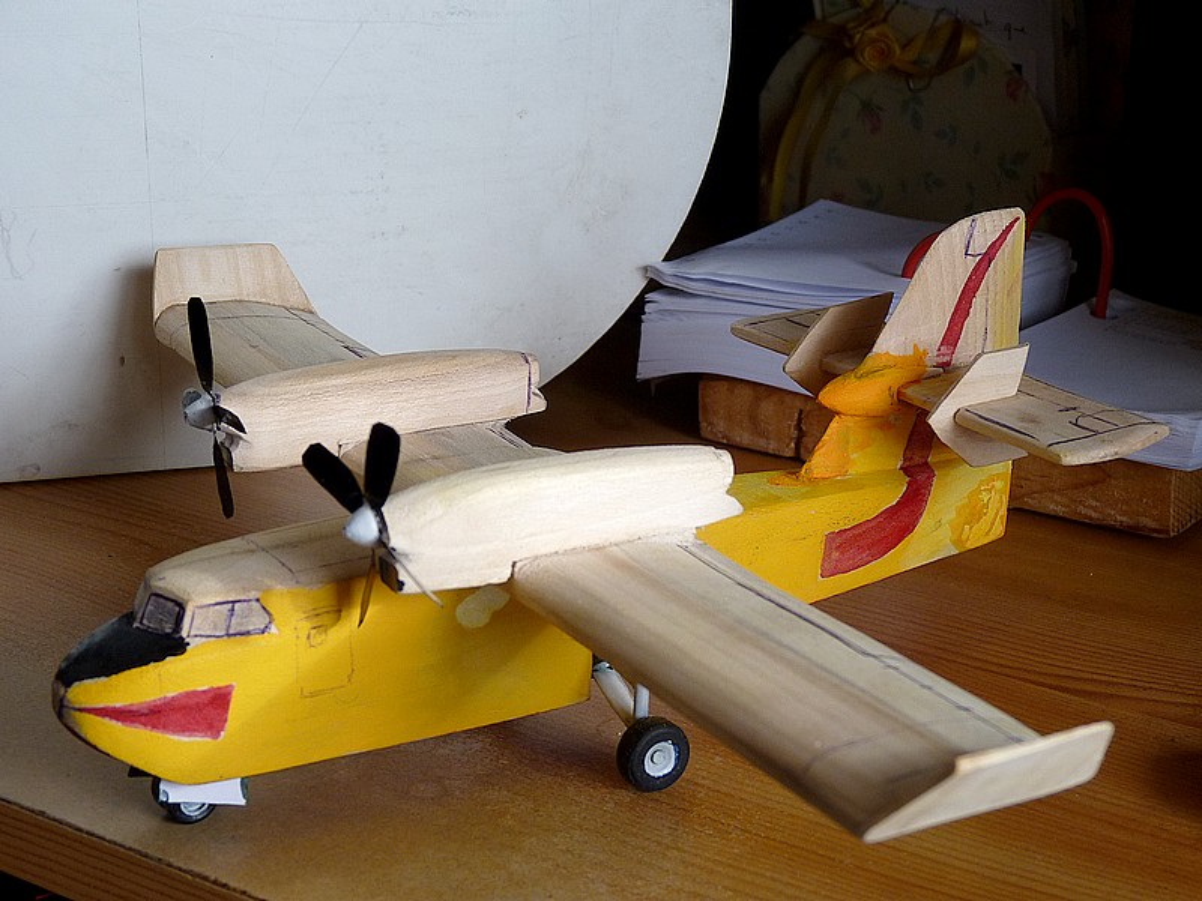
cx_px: 601
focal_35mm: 70
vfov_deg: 21.0
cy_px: 450
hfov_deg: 27.8
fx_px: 2431
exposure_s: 1/40
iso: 125
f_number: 3.4
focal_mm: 12.4
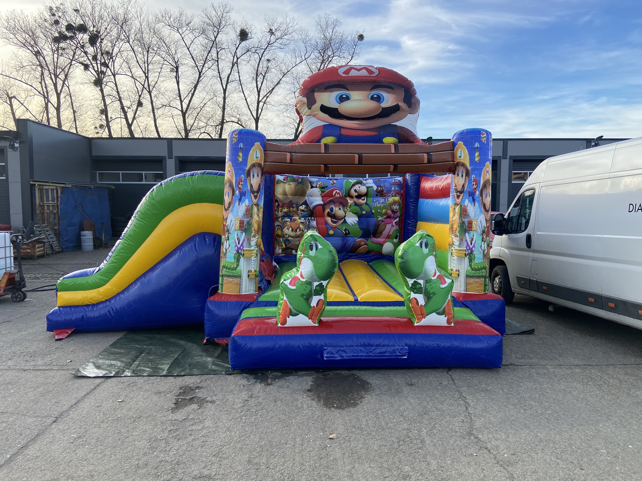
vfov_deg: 53.1
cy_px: 240
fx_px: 482
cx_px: 321
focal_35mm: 26
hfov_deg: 67.3
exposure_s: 1/919
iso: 32
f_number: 1.8
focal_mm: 4.25
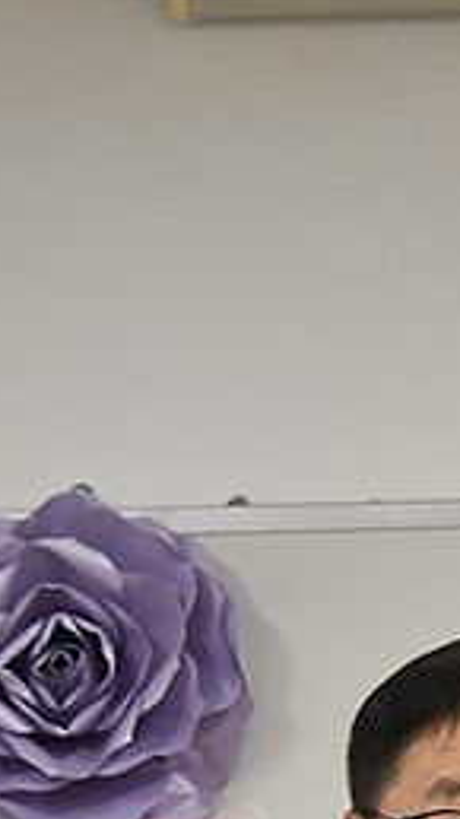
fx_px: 4795
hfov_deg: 5.4
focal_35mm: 221
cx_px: 787
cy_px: 713
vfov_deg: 9.7
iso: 2200
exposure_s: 1/125
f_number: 4.8
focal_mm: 68
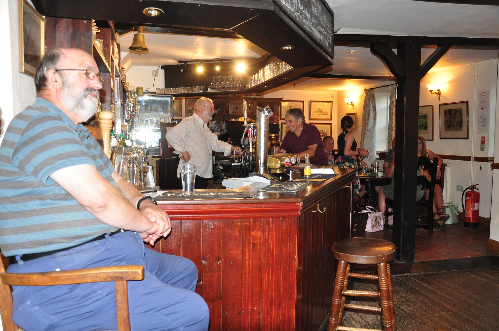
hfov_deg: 59.6
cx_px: 250
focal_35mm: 32
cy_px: 166
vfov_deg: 41.6
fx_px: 436
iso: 1600
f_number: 6.3
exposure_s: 1/60
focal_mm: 21
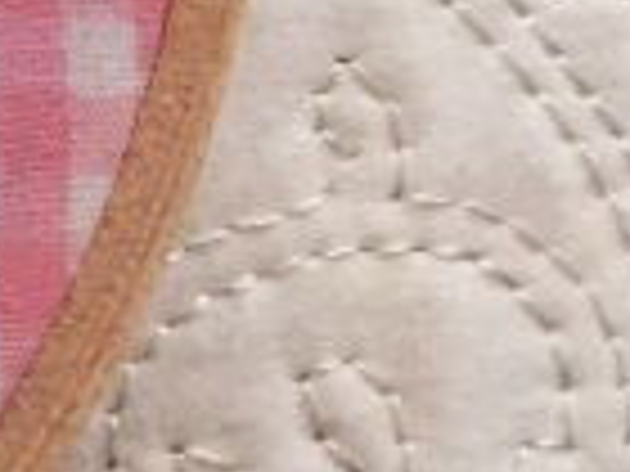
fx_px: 3622
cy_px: -310
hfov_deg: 8.3
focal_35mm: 199
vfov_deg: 7.3
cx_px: -1292
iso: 125
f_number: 2.2
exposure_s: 1/30
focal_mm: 4.15
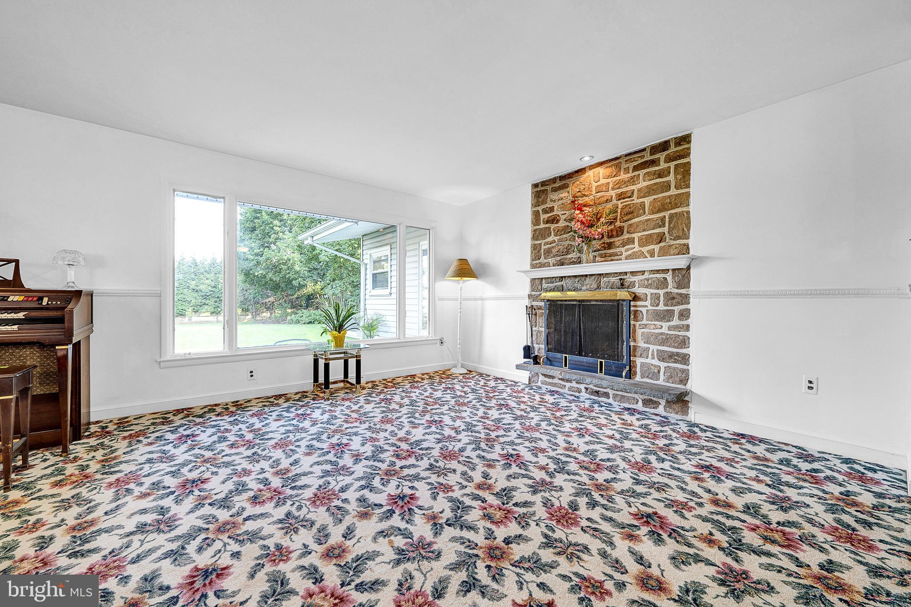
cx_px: 456
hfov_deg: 108.3
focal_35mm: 13
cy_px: 304
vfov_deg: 85.4
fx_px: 329
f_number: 8
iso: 200
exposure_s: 1/5
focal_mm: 13
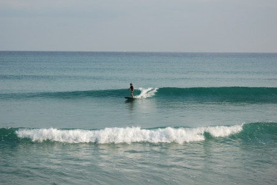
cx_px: 138
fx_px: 654
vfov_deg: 16.1
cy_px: 92
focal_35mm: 85
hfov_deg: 23.9
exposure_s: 1/640
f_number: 7.1
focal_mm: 56
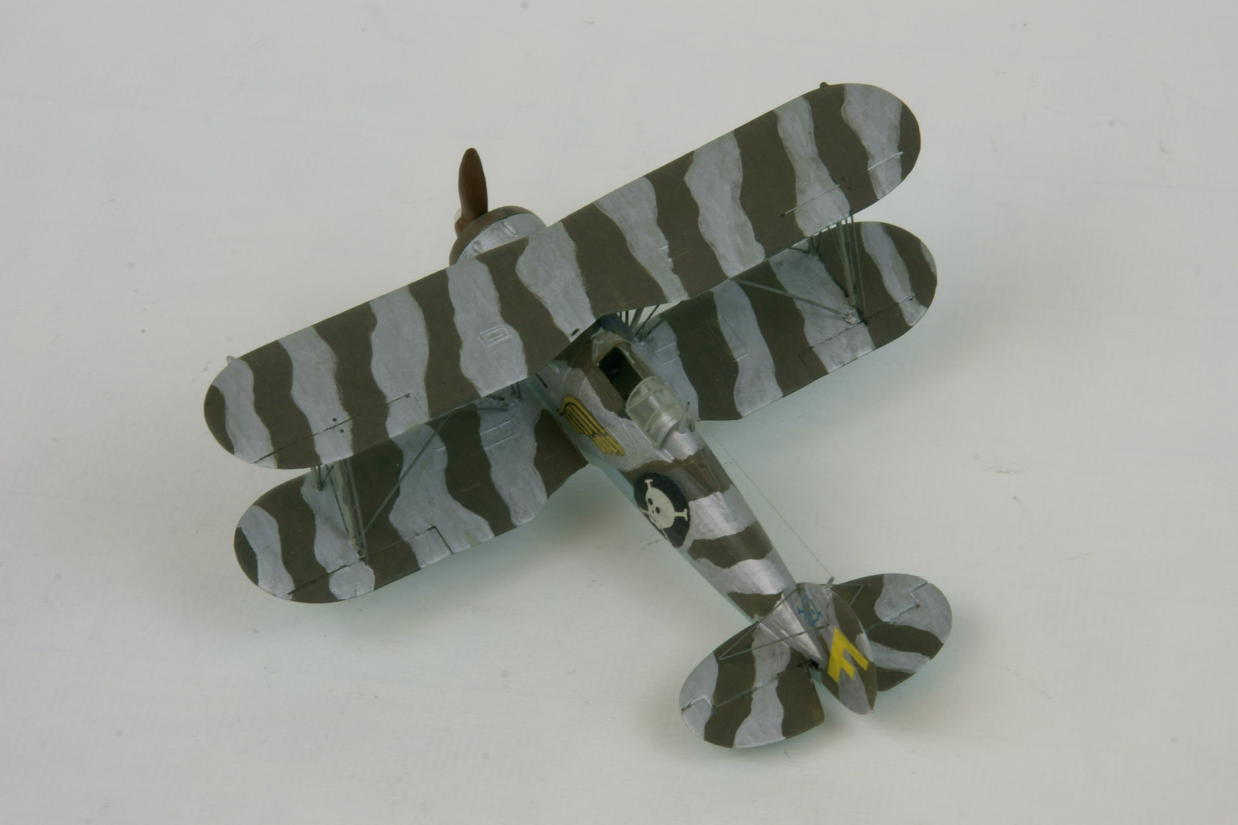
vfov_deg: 9.1
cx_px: 619
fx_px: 5158
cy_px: 412
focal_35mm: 150
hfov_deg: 13.7
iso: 80
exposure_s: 1.6
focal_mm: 100
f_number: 29
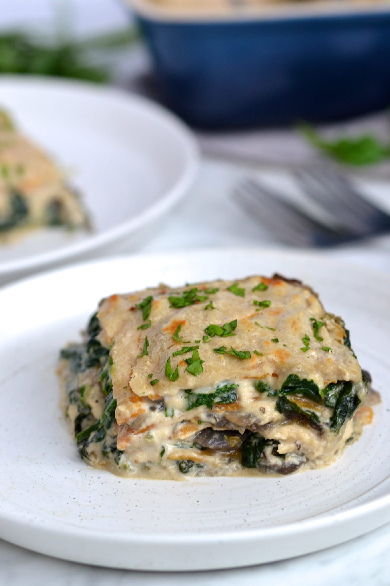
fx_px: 2560
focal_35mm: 158
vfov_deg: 13.0
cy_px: 293
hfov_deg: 8.7
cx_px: 195
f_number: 5
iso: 400
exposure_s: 1/100
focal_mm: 105
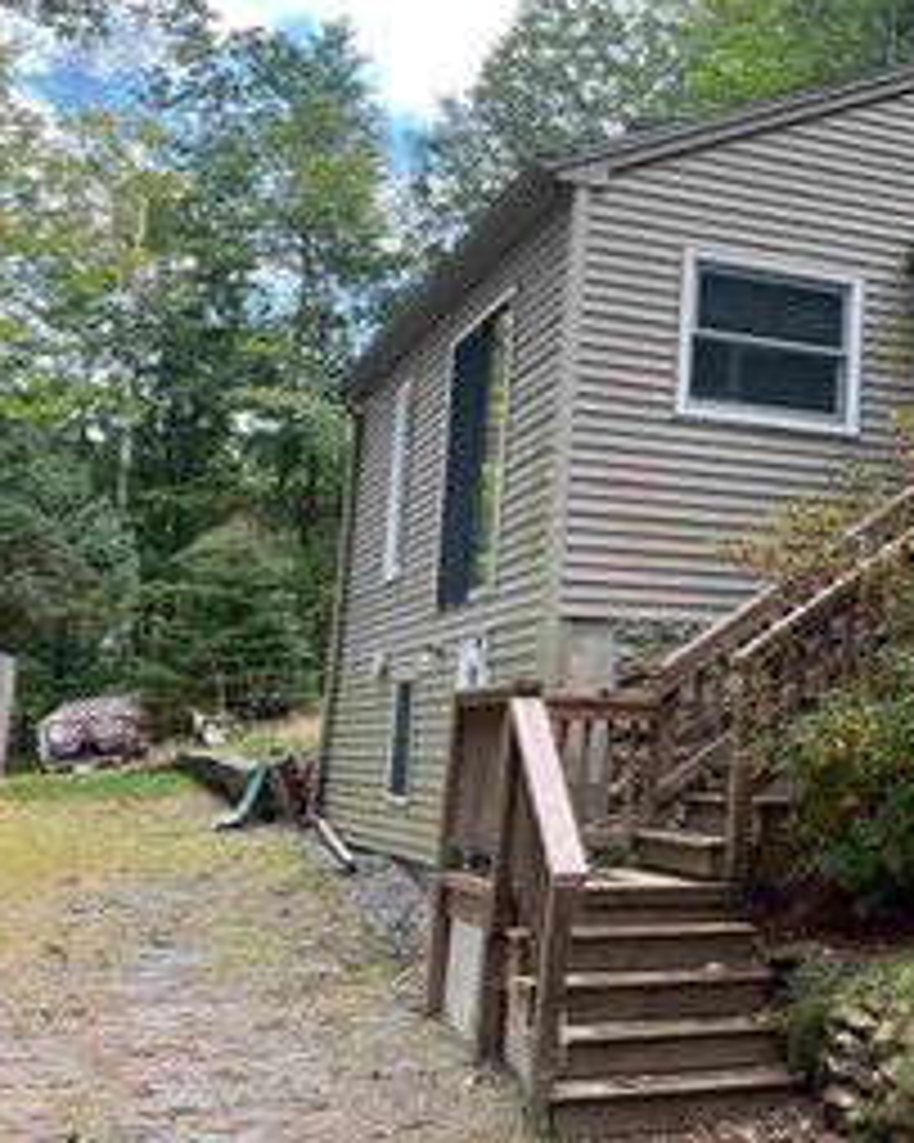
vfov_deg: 36.9
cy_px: 367
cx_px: 1013
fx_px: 1692
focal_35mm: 50
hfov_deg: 27.6
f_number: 1.5
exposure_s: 1/452
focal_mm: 5.7
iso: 50
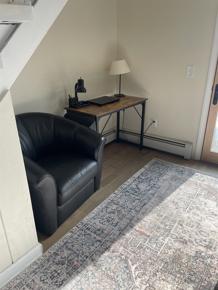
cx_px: 109
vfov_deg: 67.3
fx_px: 218
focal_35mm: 26
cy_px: 145
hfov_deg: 53.1
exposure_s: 1/121
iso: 32
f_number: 1.6
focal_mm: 4.2
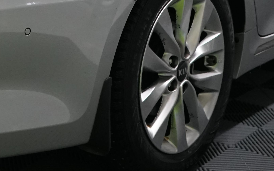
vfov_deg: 11.1
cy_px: -71
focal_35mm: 114
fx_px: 851
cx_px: 35
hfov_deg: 18.0
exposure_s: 1/50
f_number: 4.5
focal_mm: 30
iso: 1600
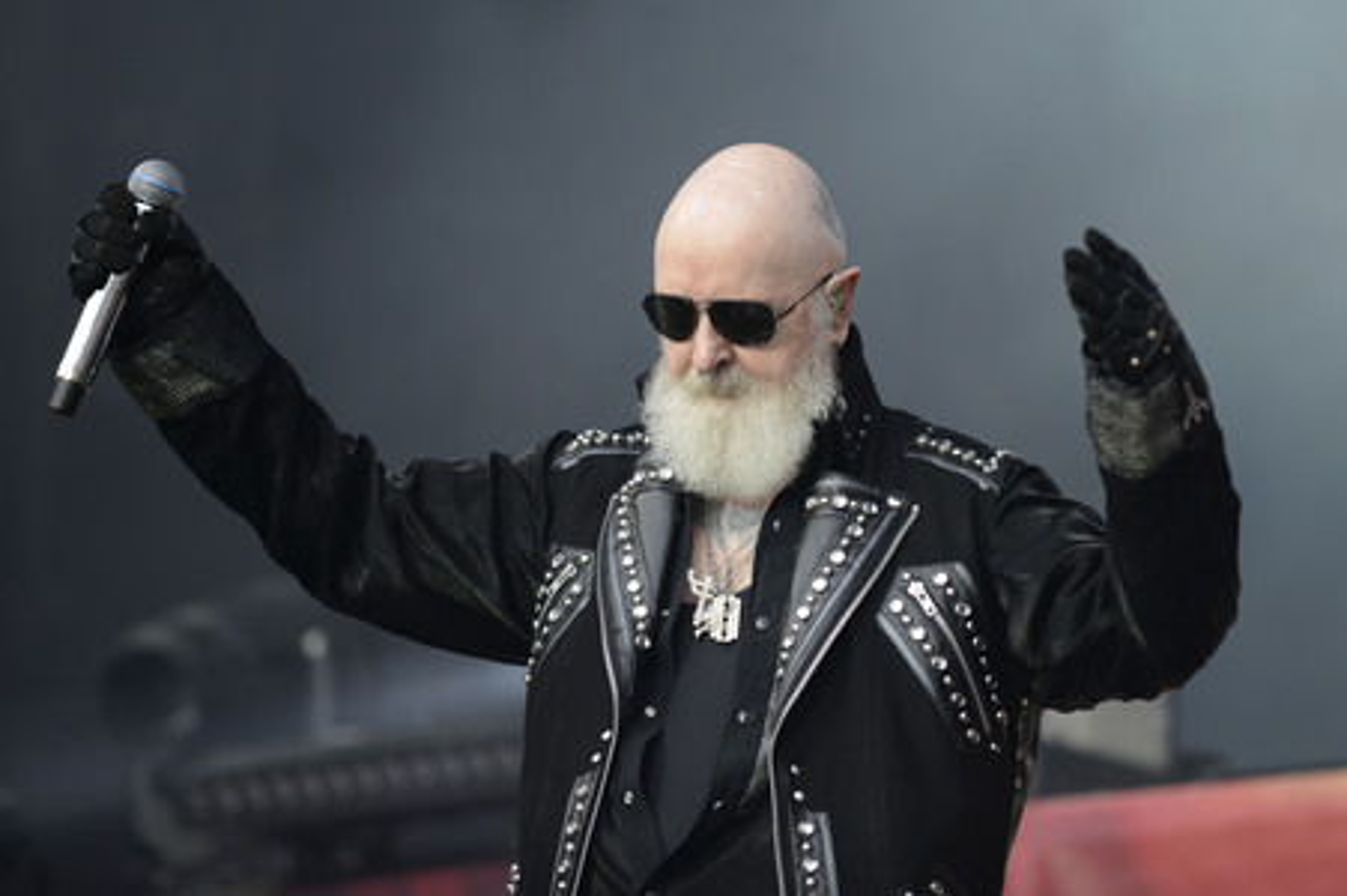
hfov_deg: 10.3
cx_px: 674
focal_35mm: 200
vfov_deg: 6.9
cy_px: 448
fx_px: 7478
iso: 400
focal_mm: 200
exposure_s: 1/640
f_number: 2.8
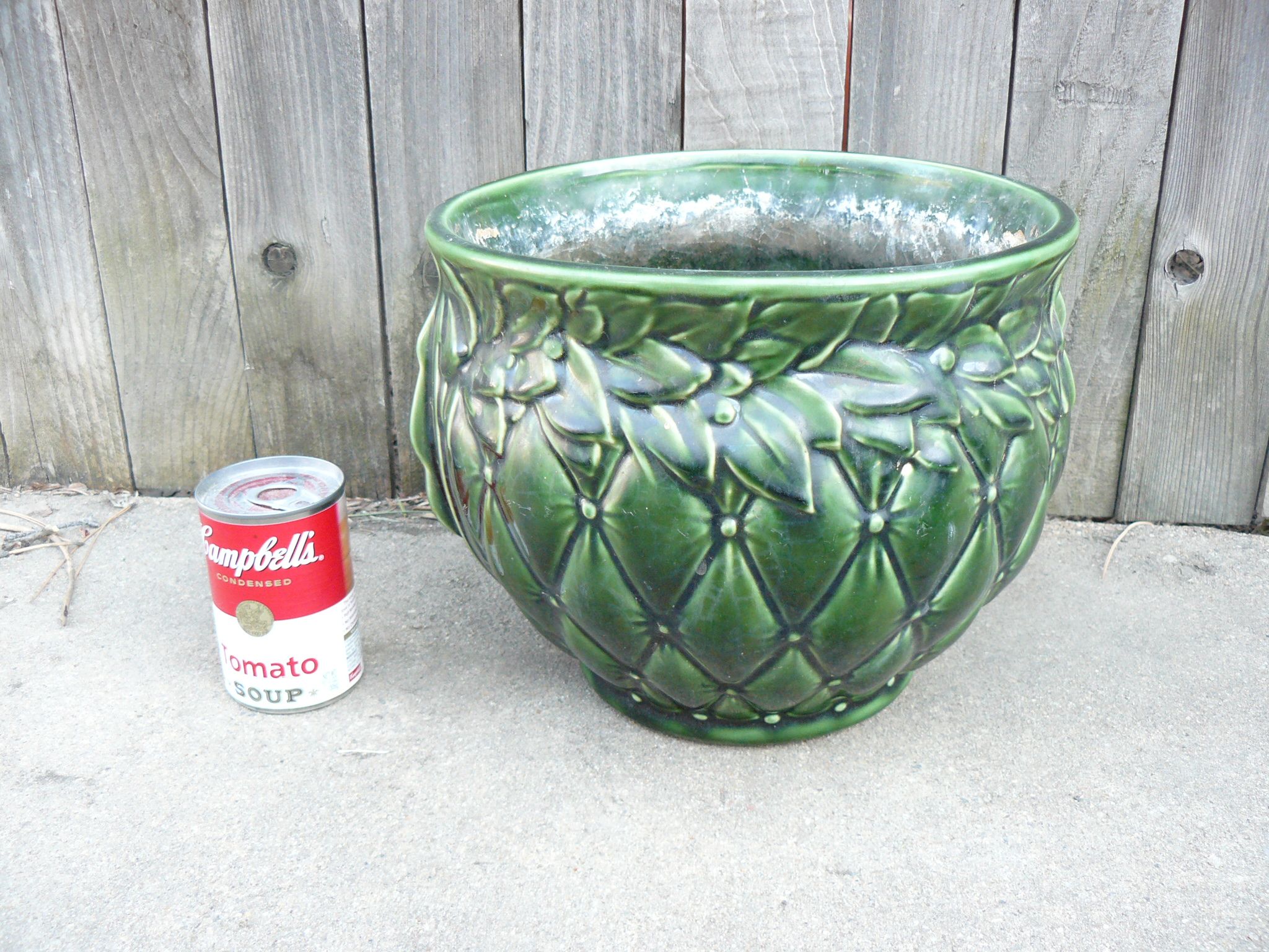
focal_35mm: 36
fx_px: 1320
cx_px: 634
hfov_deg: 51.4
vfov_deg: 39.7
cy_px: 476
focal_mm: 6
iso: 160
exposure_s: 1/30
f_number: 2.8
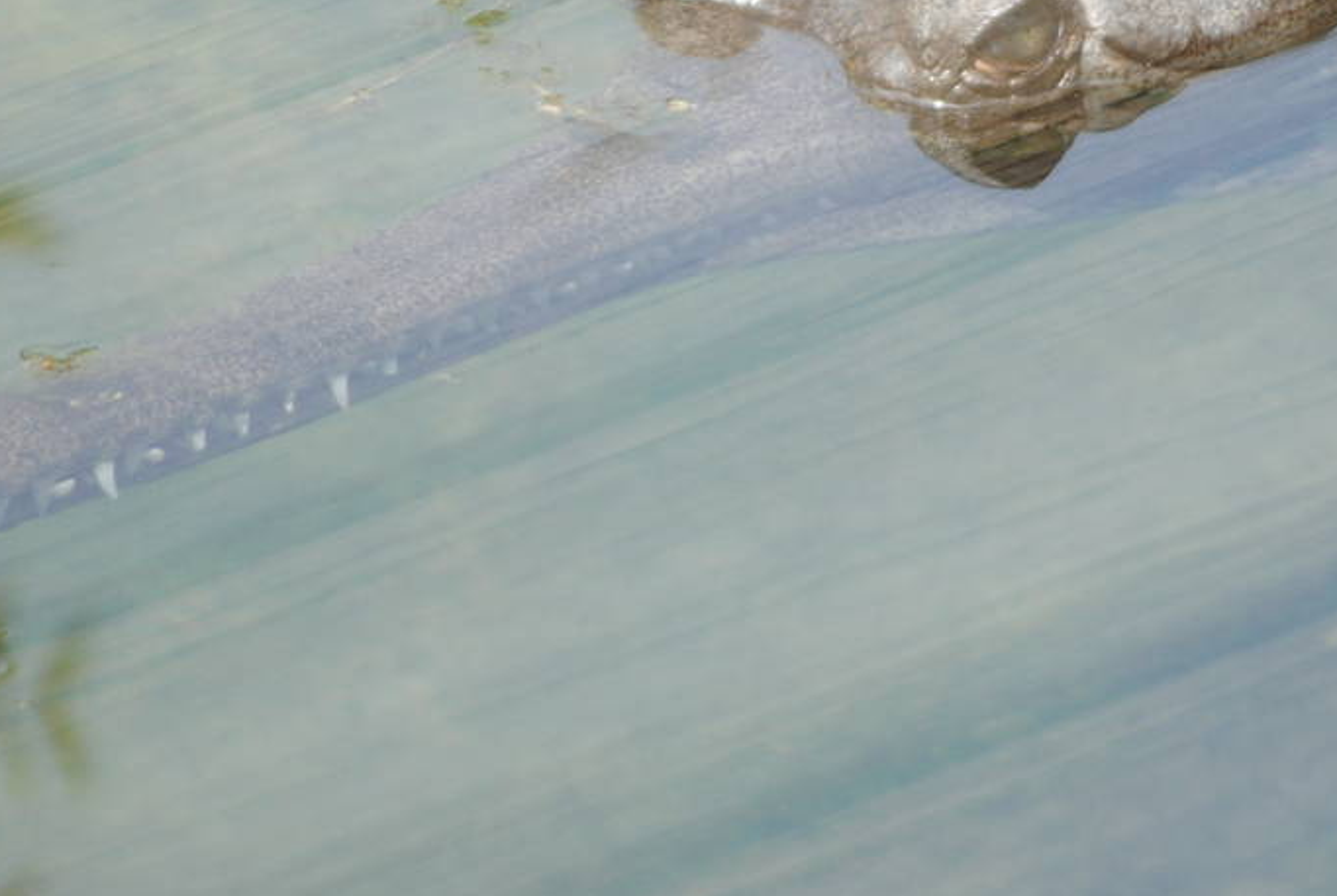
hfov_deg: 5.0
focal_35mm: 408
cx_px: 855
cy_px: 87
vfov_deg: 3.4
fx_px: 15175
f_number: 4.8
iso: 200
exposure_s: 1/320
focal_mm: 116
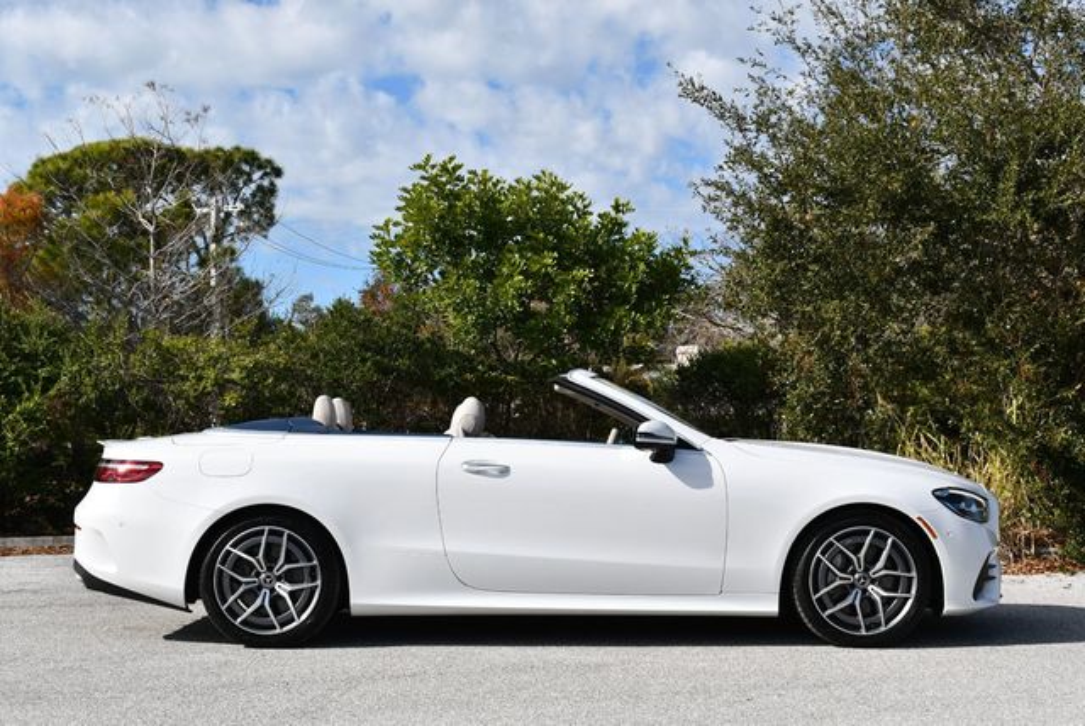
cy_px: 363
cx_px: 542
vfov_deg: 22.7
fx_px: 1810
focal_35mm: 60
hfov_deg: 33.4
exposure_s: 1/320
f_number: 9
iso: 100
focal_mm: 30
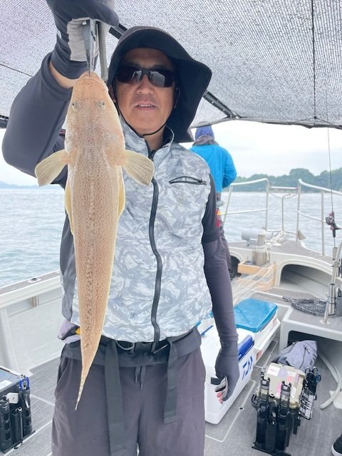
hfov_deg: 53.1
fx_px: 343
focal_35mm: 26
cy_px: 228
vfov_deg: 67.3
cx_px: 171
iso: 32
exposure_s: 1/229
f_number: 1.6
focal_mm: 4.2
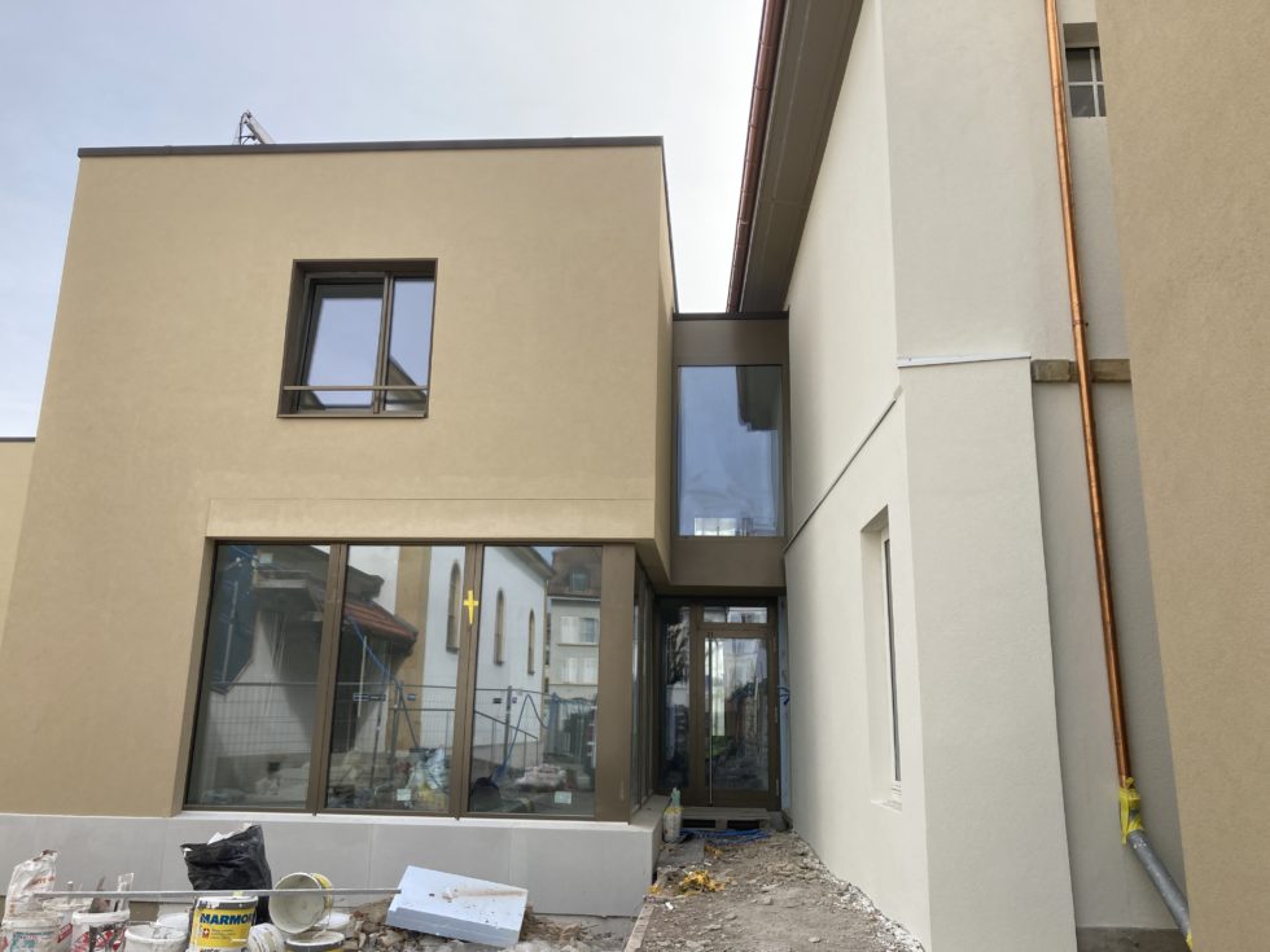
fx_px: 1027
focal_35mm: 28
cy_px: 476
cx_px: 635
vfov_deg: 49.7
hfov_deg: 63.4
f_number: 1.8
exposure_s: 1/1143
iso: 20
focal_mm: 3.99
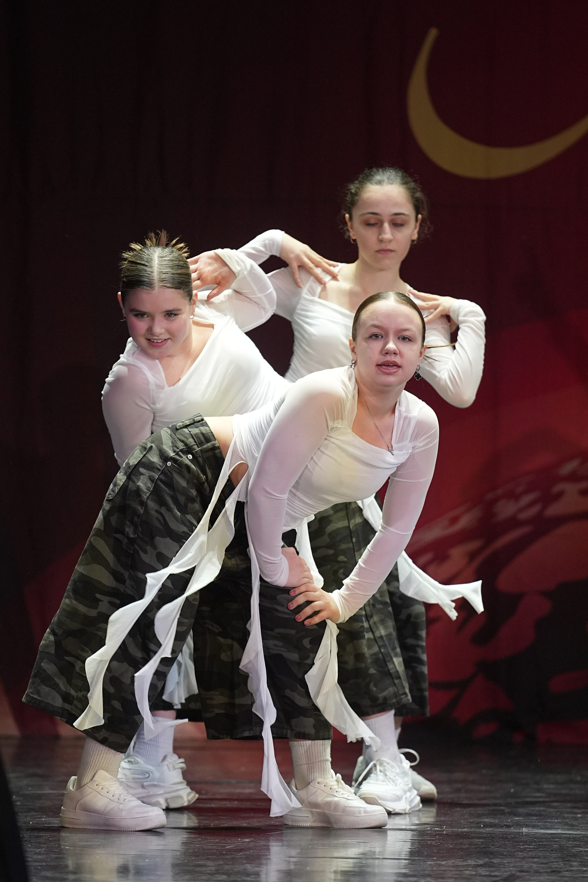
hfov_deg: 4.6
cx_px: 294
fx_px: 7349
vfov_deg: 6.9
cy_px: 441
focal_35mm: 300
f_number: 2.8
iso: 2000
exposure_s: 1/400
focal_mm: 200
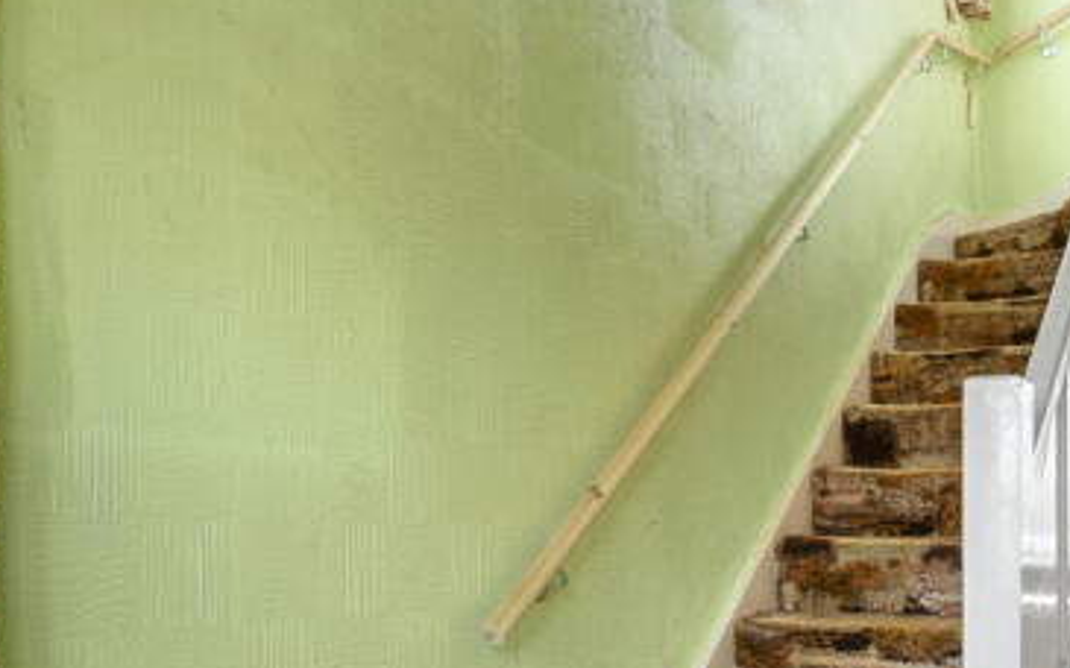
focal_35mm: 40
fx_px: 1166
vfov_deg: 30.7
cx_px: 803
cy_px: 584
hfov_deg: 47.4
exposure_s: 4
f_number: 16
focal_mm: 14
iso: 200
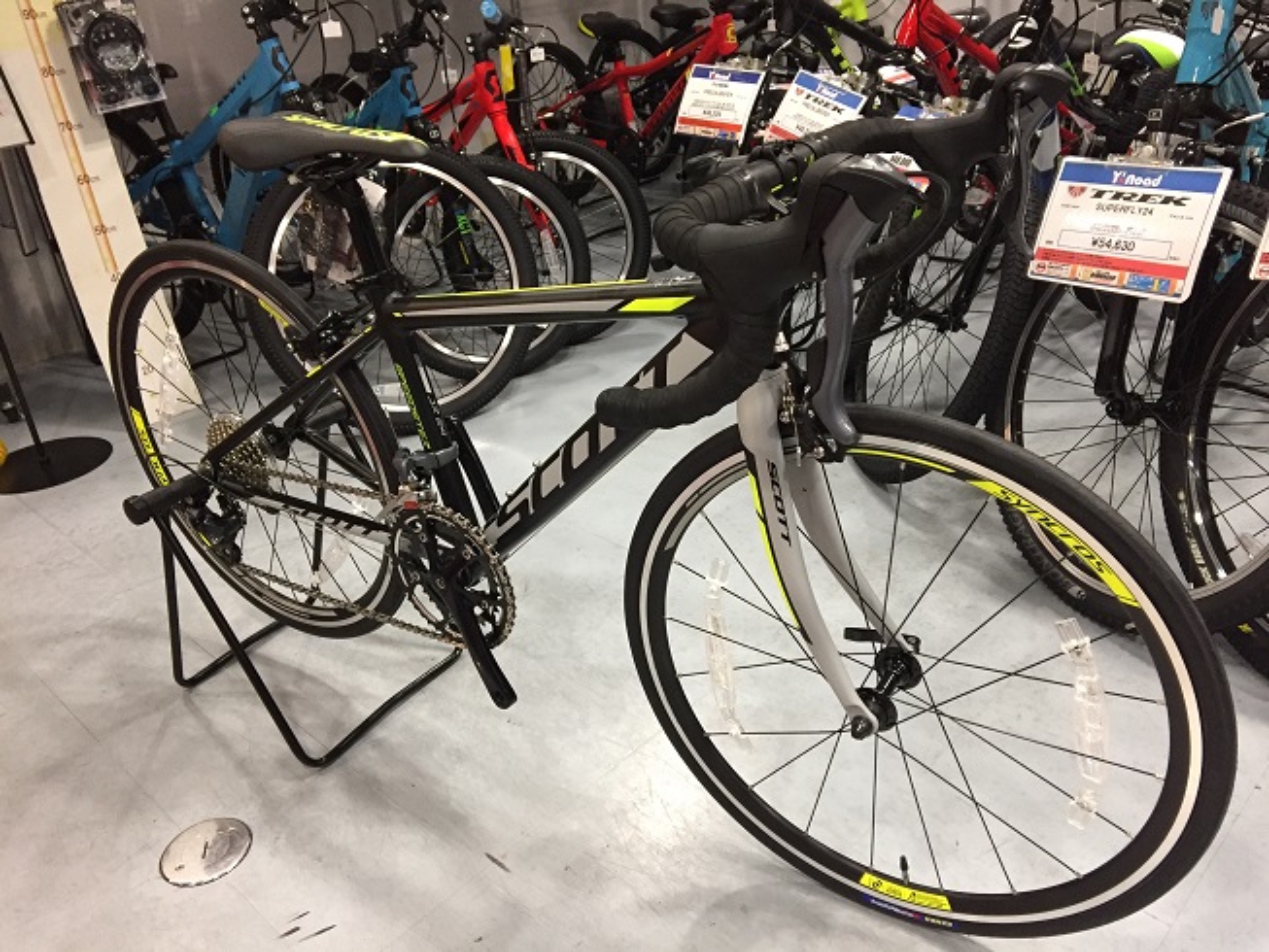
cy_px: 476
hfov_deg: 61.7
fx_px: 1063
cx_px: 634
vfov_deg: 48.2
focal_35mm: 29
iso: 160
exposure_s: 1/30
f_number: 2.2
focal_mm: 4.15
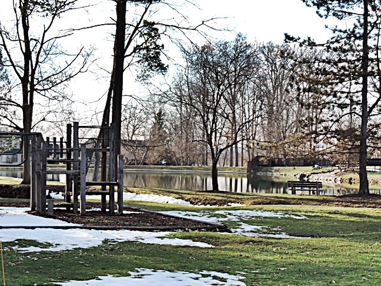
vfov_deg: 18.7
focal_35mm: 79
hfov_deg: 24.7
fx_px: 870
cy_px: 164
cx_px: 175
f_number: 3.6
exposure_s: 1/320
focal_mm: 8.9
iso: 80
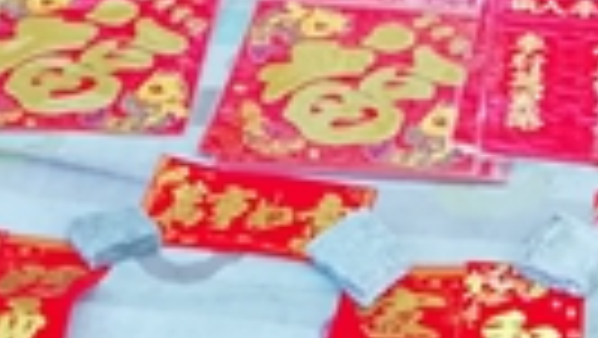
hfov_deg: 16.7
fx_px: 2031
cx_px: 369
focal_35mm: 128
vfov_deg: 8.8
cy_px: -383
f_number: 2.2
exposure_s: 1/100
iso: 50
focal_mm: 3.46
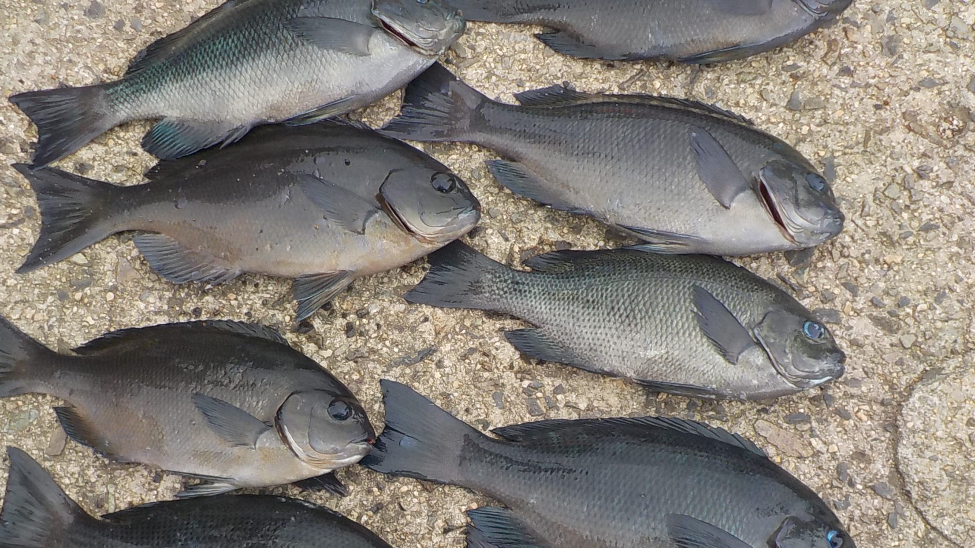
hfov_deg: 46.3
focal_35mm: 44
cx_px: 435
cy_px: 420
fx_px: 1137
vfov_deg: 26.7
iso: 125
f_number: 3.3
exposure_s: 1/250
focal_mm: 4.1
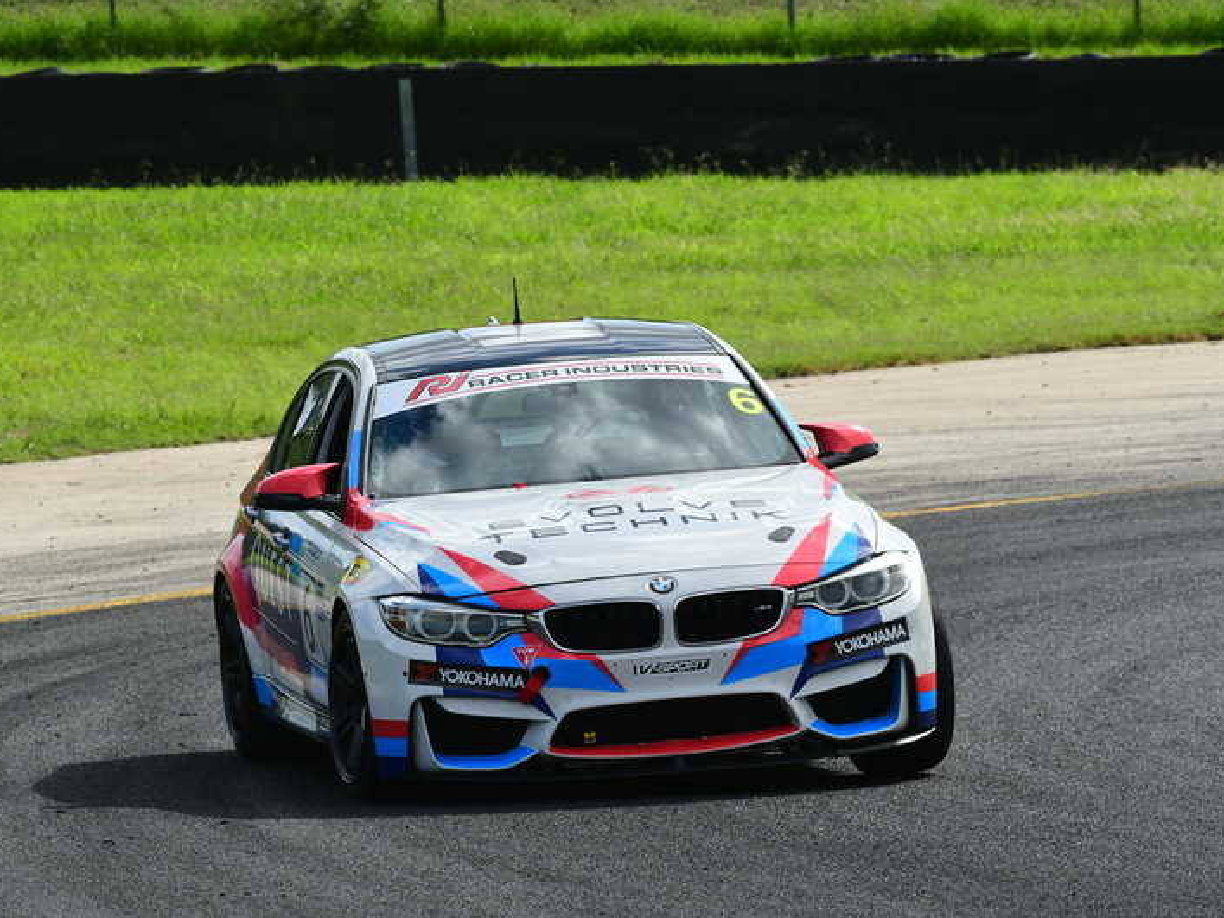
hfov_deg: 4.5
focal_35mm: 440
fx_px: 15558
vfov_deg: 3.4
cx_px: 555
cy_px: 458
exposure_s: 1/640
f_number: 13
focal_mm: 270
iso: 800
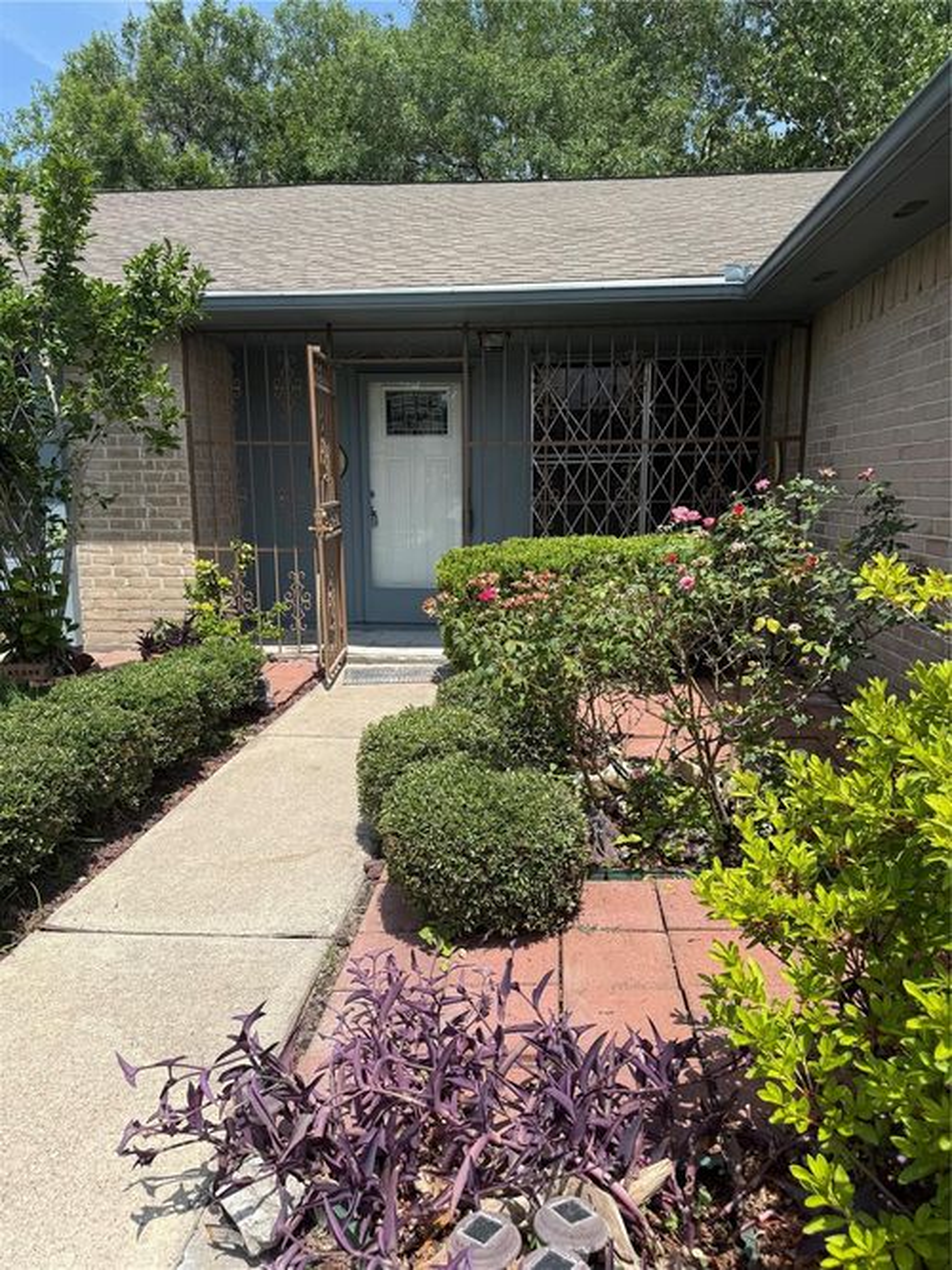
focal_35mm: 24
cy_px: 635
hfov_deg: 56.8
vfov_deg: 71.6
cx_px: 476
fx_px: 880
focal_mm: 6.76
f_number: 1.78
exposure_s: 1/3759
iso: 80
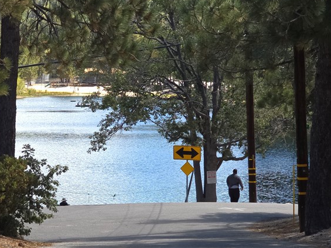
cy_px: 160
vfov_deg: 11.9
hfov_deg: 15.7
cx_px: 104
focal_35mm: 125
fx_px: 1196
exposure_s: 1/362
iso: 50
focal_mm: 7.9
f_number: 2.4
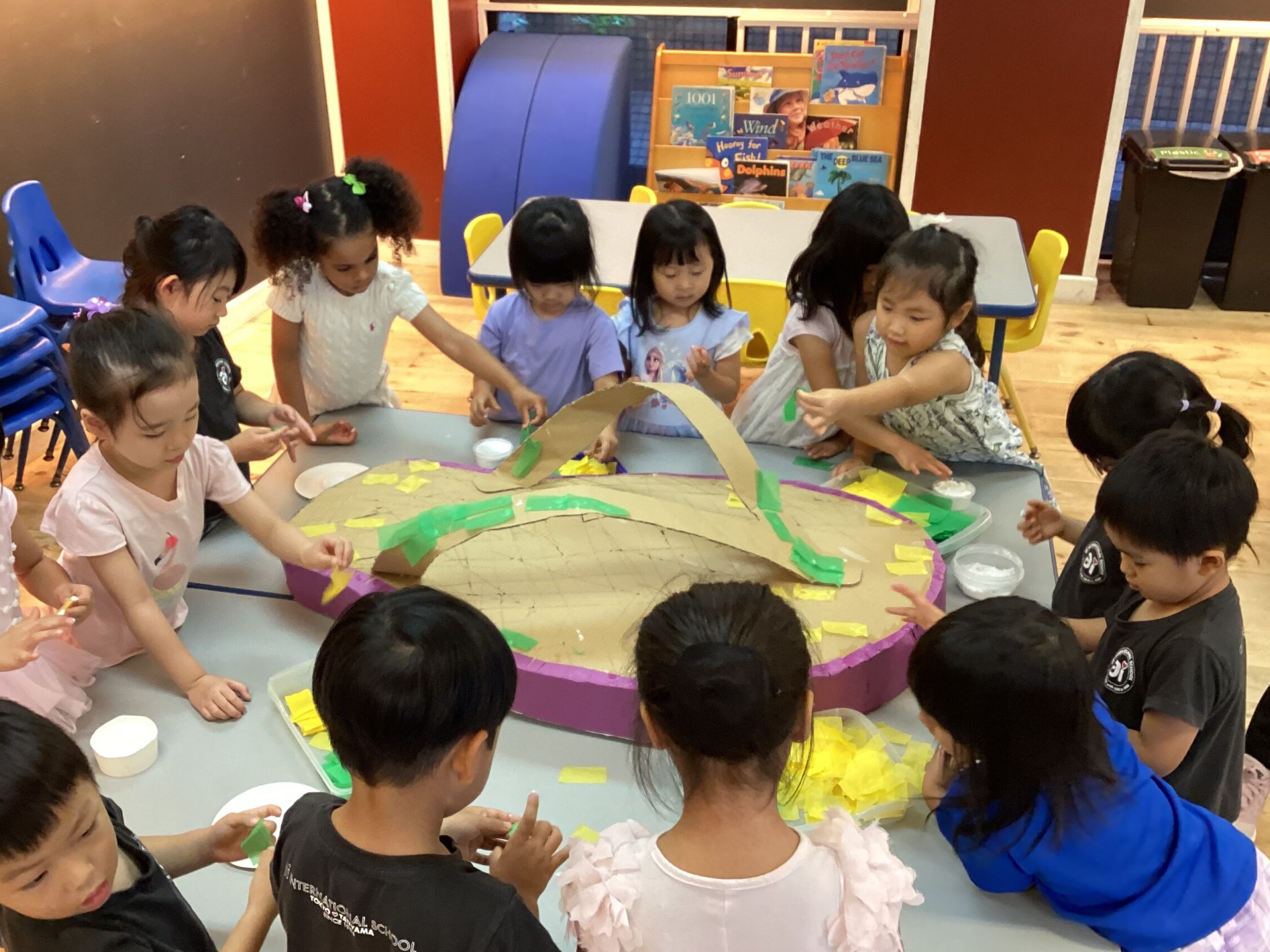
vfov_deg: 40.7
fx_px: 1284
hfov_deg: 52.5
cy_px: 486
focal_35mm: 35
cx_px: 571
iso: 200
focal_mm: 3.3
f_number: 2.4
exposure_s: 1/50
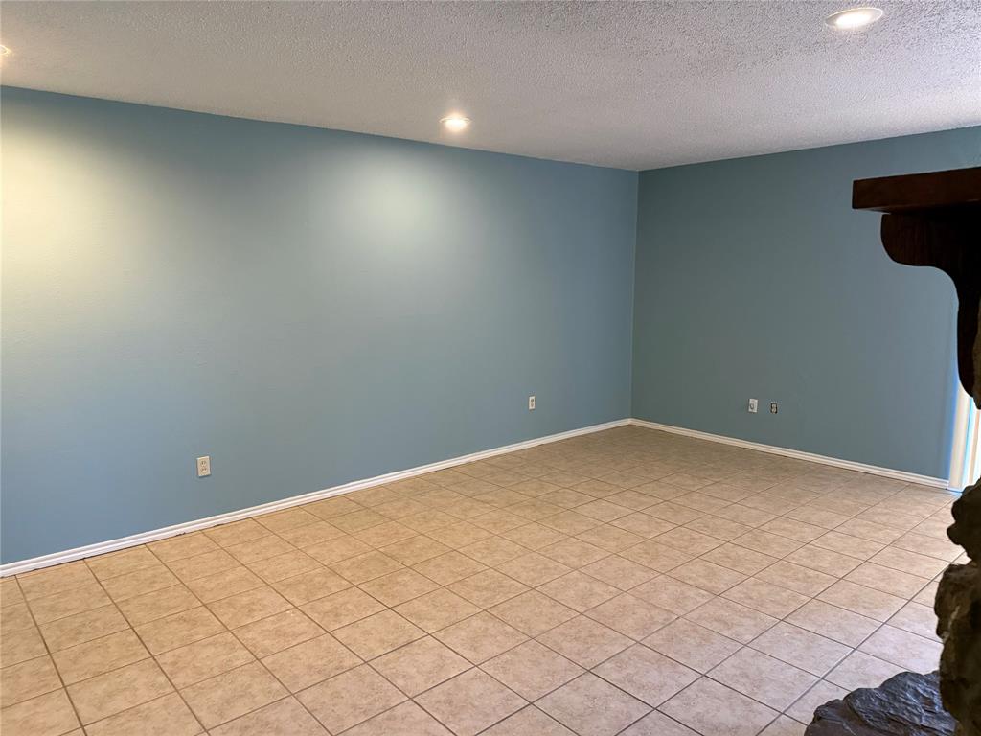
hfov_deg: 71.6
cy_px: 368
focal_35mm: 24
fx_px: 680
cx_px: 490
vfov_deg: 56.8
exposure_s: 1/60
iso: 640
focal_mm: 6.76
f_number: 1.78
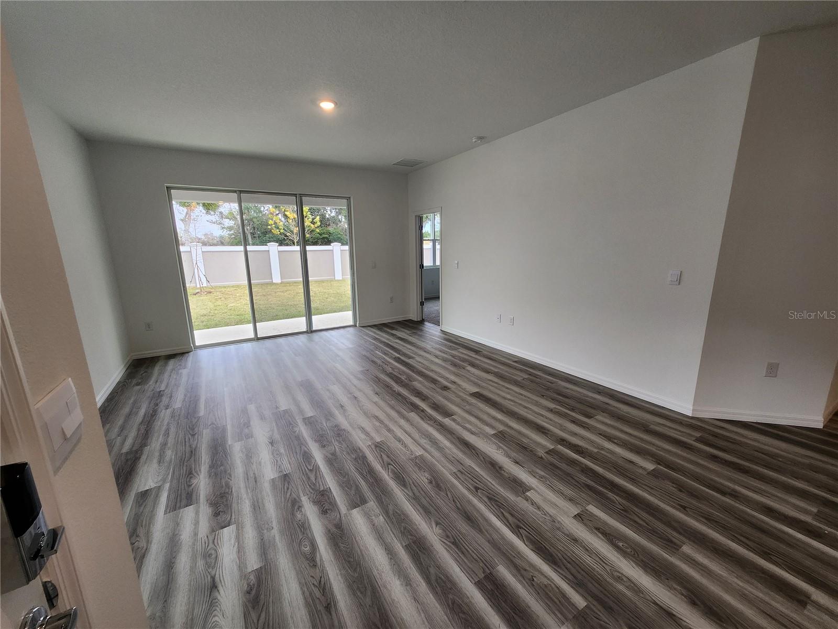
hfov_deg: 106.2
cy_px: 314
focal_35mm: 13
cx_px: 419
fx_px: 315
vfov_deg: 89.9
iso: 64
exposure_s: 1/60
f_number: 2.2
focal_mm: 1.74
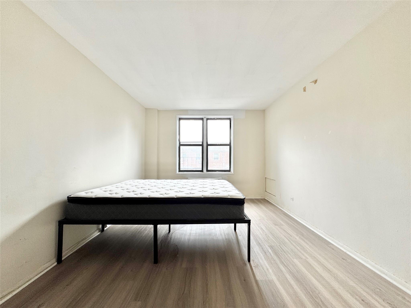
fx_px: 166
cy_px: 154
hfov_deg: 102.1
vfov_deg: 85.7
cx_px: 206
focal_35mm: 14
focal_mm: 2.22
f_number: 2.2
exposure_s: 1/99
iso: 50
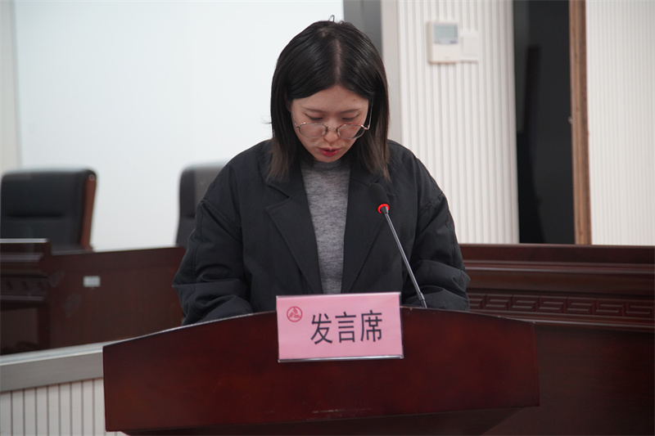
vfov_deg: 13.0
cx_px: 328
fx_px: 1910
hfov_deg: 19.5
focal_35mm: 105
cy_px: 218
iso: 2500
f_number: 4
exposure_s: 1/160
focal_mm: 105
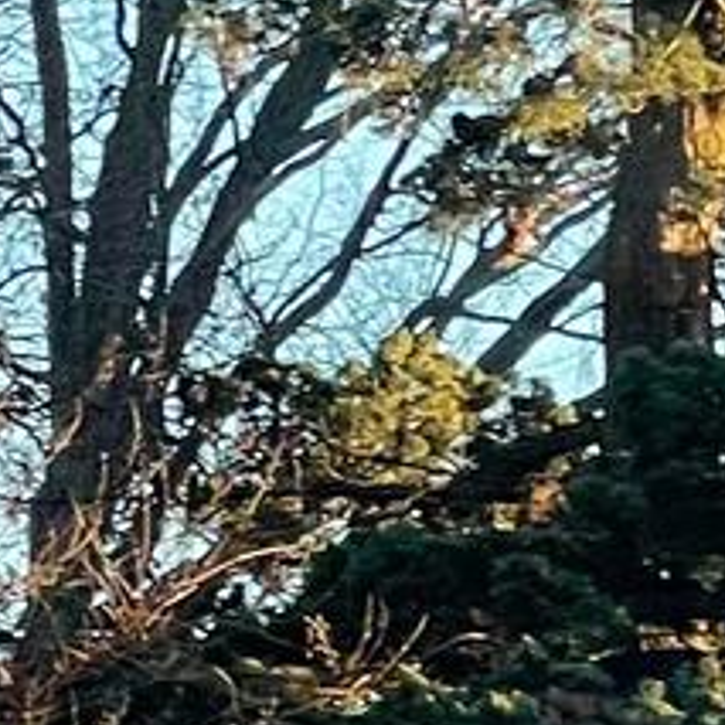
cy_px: 279
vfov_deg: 3.2
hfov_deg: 3.1
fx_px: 12890
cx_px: 2822
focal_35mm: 544
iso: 20
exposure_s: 1/117
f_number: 2.2
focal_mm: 7.5
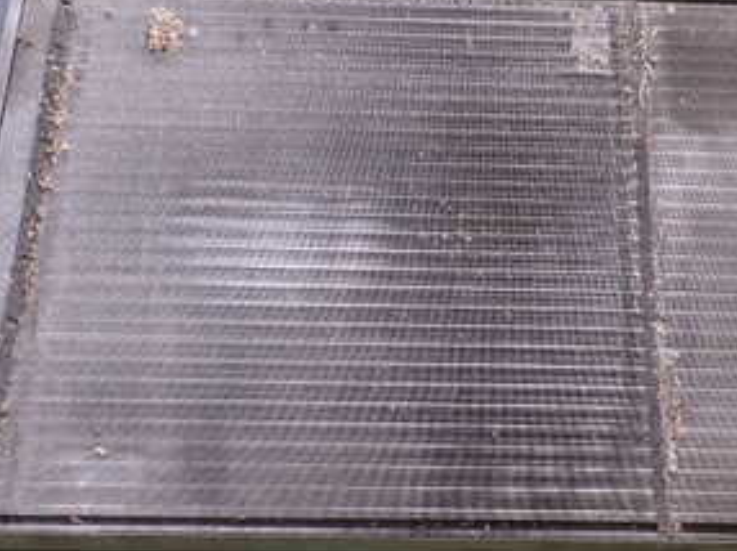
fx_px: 1340
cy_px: 257
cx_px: 482
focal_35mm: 63
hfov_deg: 30.6
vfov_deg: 23.2
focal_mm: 5.4
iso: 200
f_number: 2.3
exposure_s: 1/50
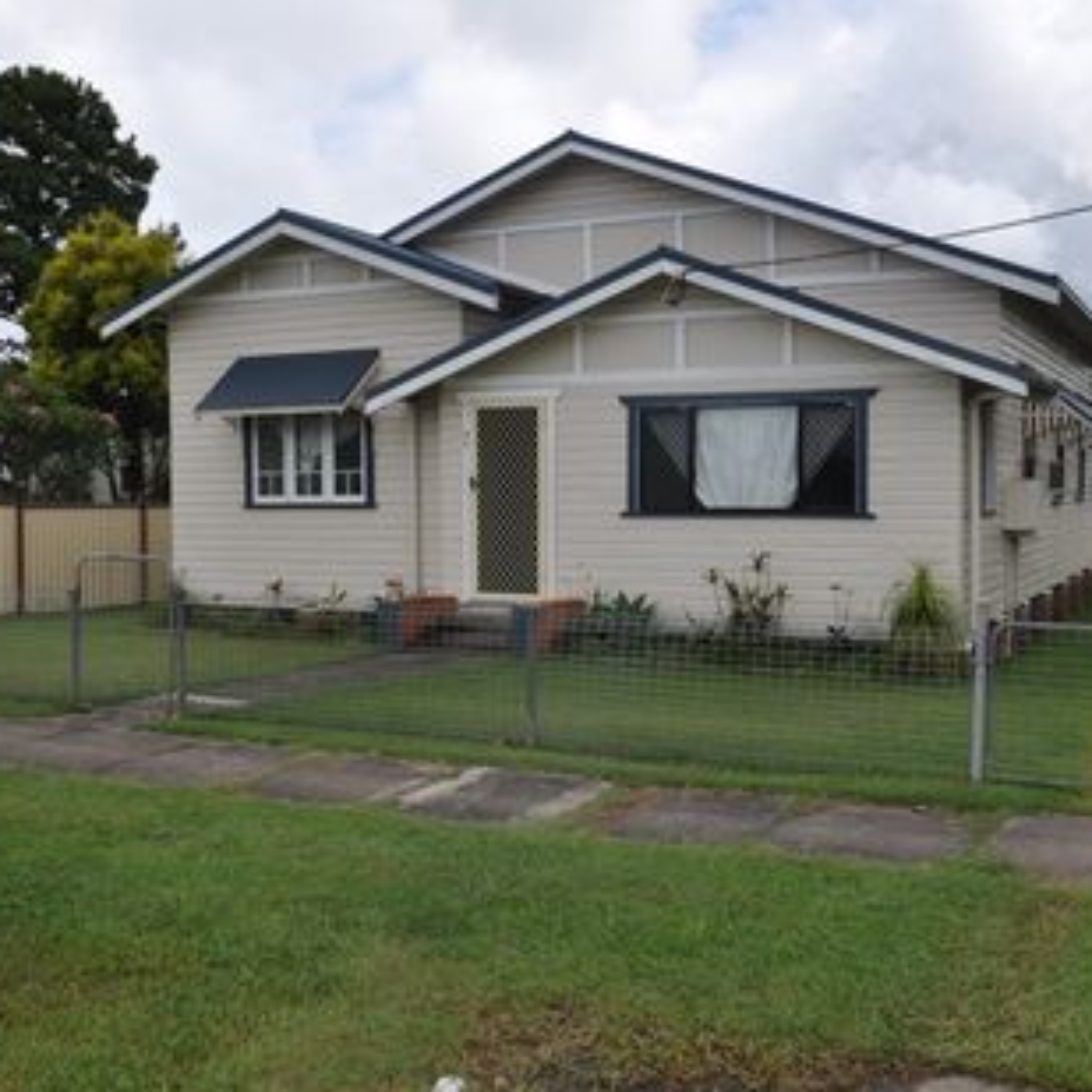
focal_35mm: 41
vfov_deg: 41.3
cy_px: 550
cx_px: 555
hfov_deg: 41.3
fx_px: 1451
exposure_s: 1/200
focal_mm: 21
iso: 200
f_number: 13
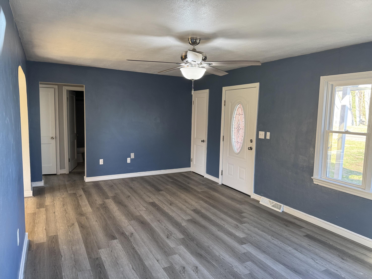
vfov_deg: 56.8
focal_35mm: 24
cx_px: 186
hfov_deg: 71.6
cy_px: 140
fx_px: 258
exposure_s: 1/120
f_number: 1.78
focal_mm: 6.76
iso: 200
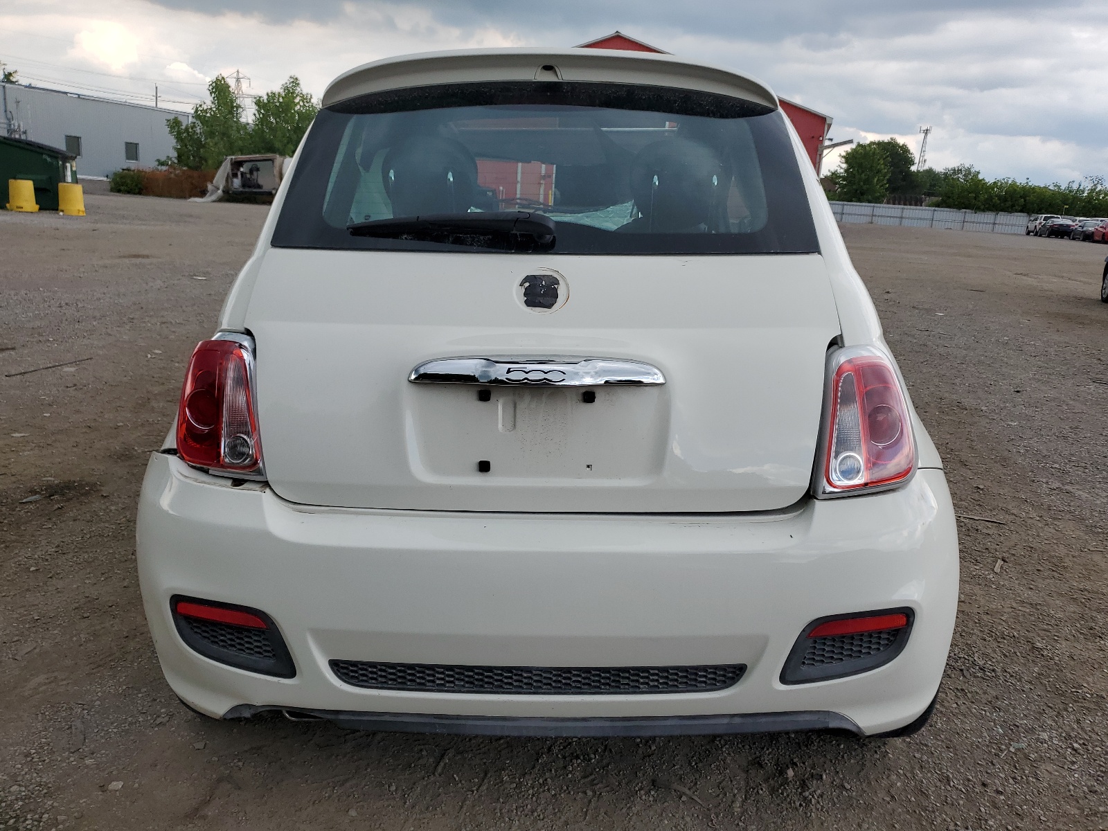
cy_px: 416
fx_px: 832
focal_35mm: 26
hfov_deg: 67.3
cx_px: 554
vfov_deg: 53.1
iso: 50
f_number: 1.5
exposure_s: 1/909
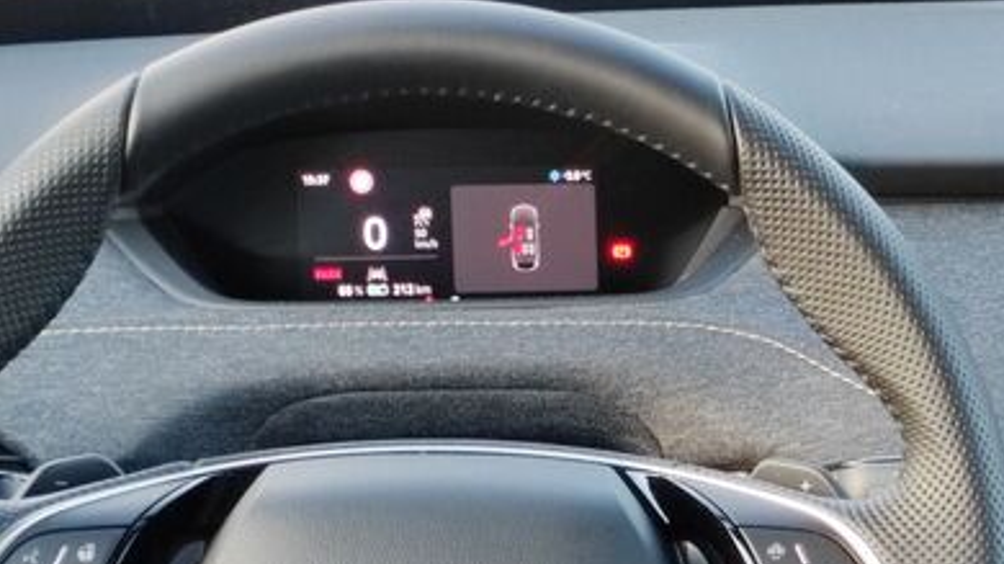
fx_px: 3433
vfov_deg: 9.3
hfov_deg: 16.4
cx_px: 891
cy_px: 583
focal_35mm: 129
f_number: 1.9
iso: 320
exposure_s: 1/100
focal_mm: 5.52
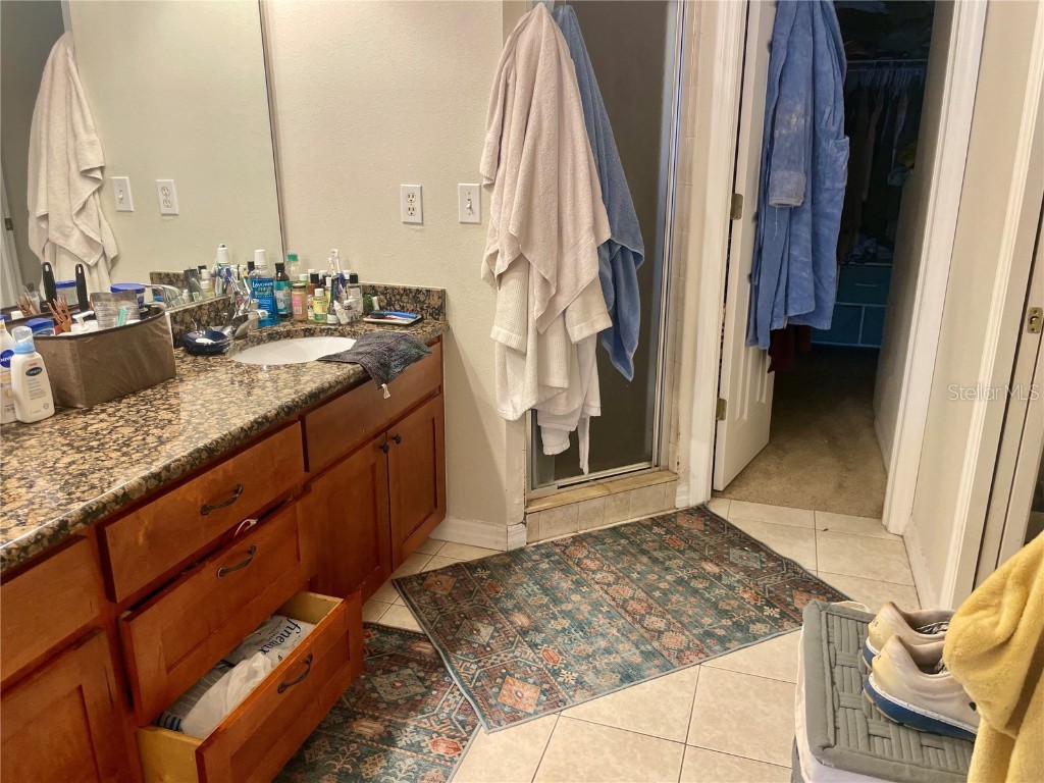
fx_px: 784
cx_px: 522
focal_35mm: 26
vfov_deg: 53.1
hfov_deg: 67.3
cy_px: 392
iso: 80
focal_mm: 4.2
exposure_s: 1/60
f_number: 1.6
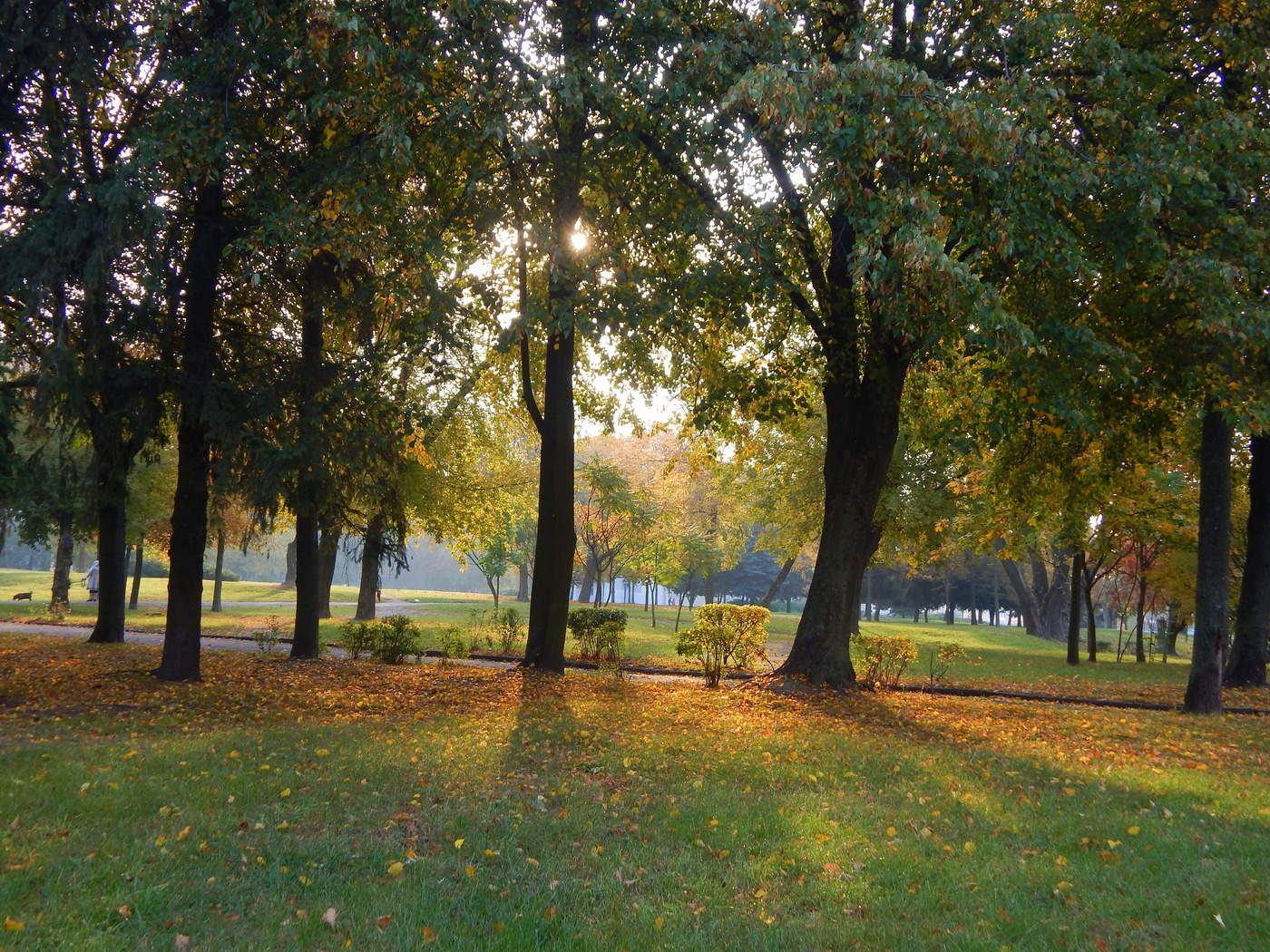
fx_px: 1247
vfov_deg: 41.8
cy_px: 476
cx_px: 635
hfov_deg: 54.0
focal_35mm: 34
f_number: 3.3
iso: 125
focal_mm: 6.1
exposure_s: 1/200
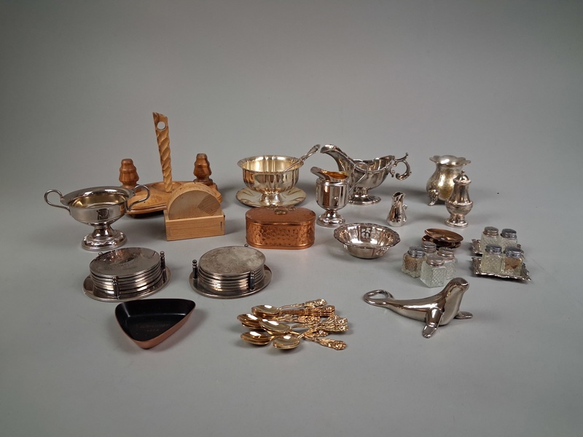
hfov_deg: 65.3
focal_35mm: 27
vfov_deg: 51.4
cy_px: 218
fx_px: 455
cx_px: 292
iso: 400
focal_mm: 4
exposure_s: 1/100
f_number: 1.8
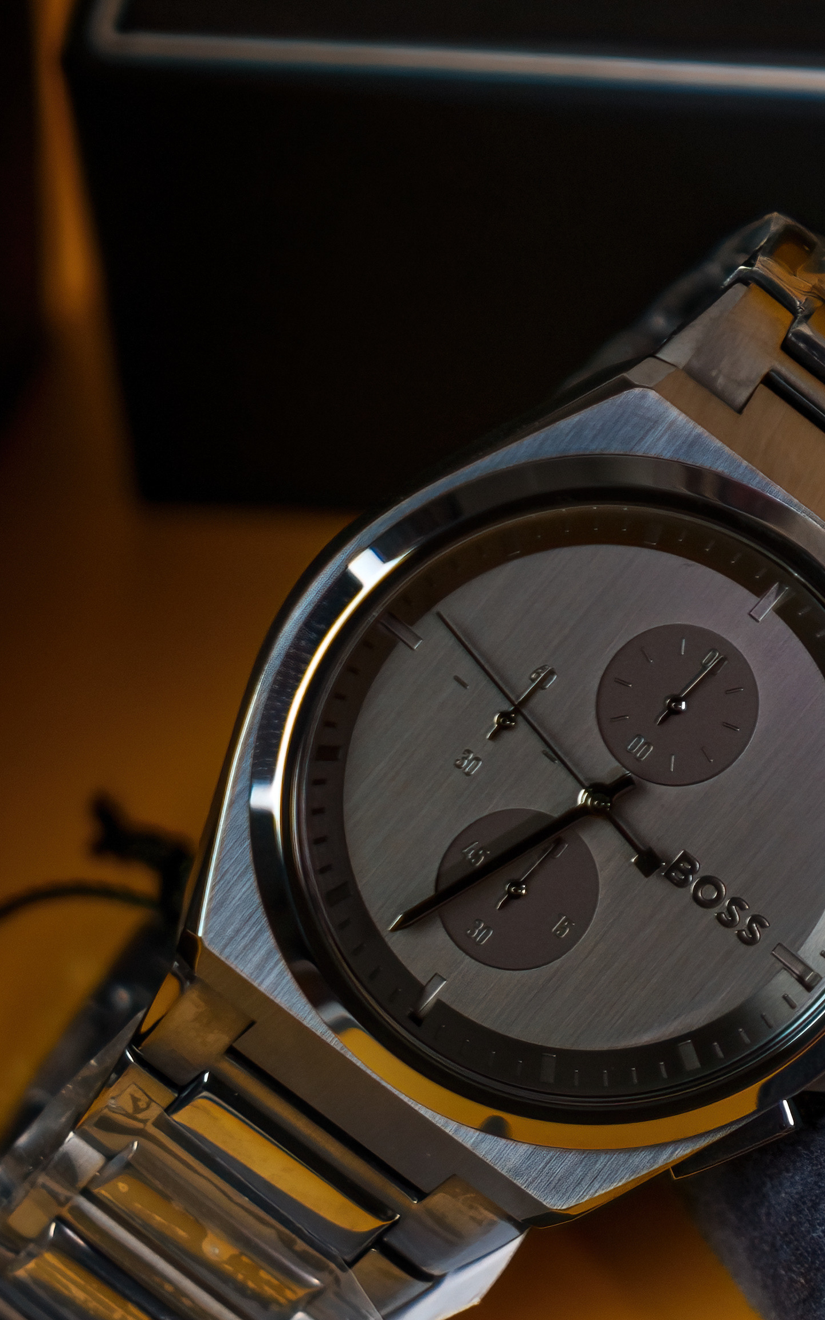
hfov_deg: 6.1
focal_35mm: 214
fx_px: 7698
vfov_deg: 9.8
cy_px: 518
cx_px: 838
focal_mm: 70
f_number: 4
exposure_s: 1/60
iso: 200
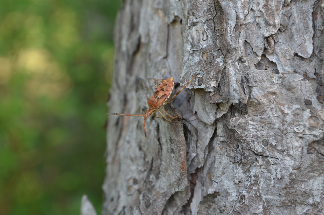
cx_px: 162
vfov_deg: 16.5
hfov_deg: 24.7
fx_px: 741
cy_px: 108
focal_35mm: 82
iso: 200
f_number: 8
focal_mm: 55
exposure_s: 1/60
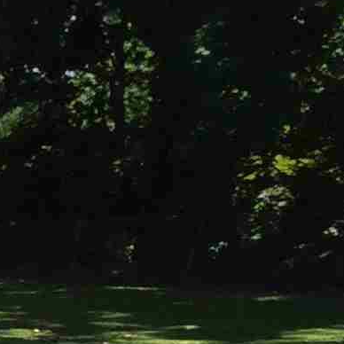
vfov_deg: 18.3
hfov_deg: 9.6
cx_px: -856
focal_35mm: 91
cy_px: 383
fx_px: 1023
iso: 50
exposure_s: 1/1910
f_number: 2.2
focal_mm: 2.2
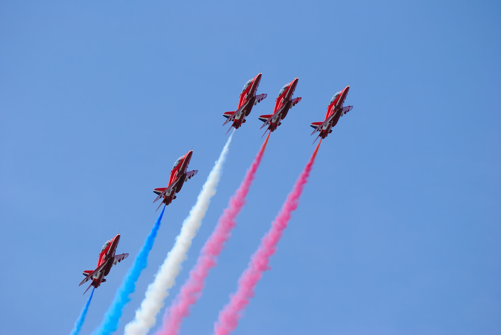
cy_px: 168
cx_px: 250
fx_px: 3449
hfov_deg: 8.3
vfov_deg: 5.6
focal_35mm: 248
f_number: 9
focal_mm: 165
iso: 100
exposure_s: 1/400
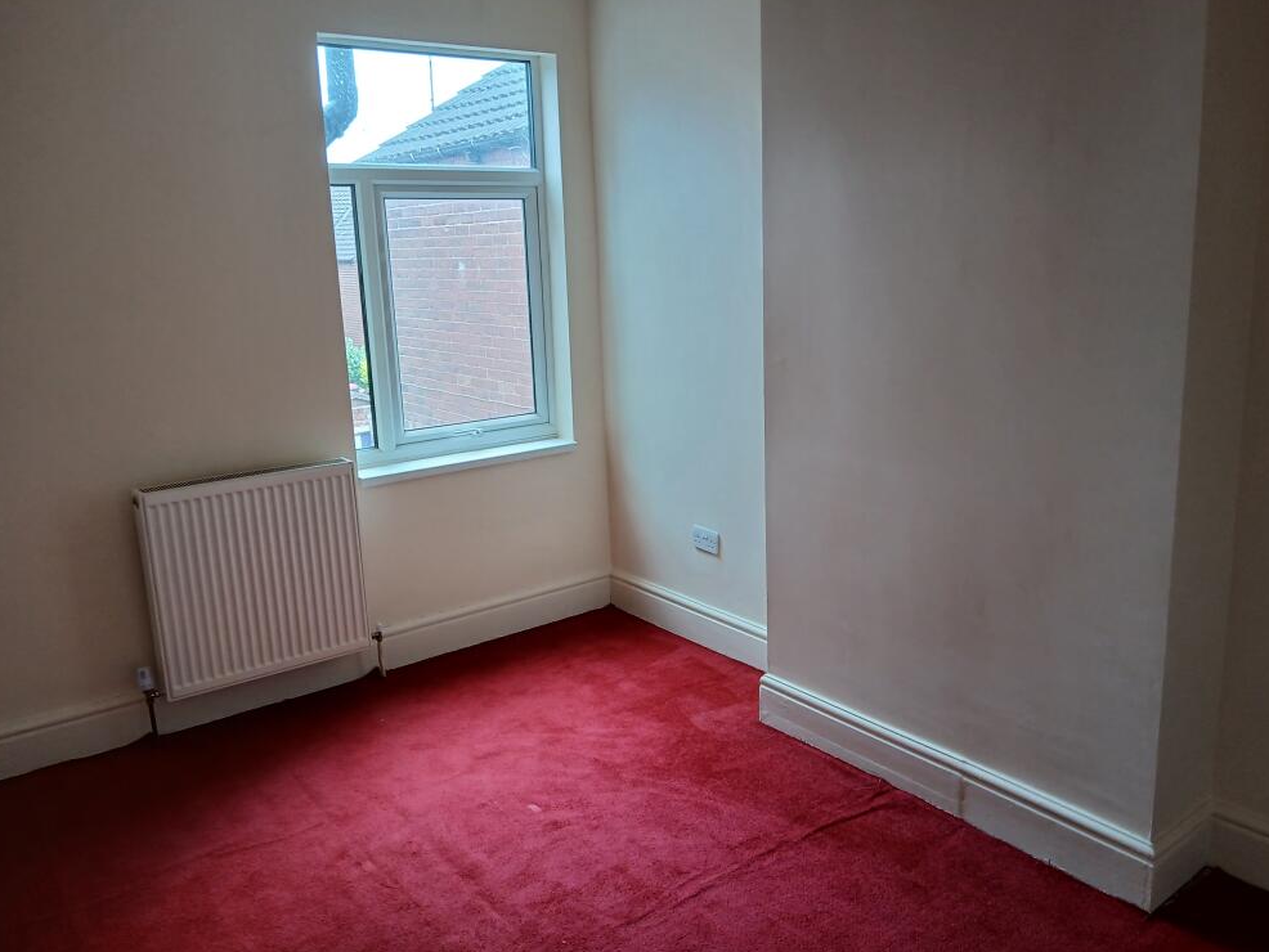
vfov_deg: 51.4
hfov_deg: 65.3
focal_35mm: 27
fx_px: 990
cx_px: 645
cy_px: 461
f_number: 1.8
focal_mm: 3.98
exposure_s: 1/50
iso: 80
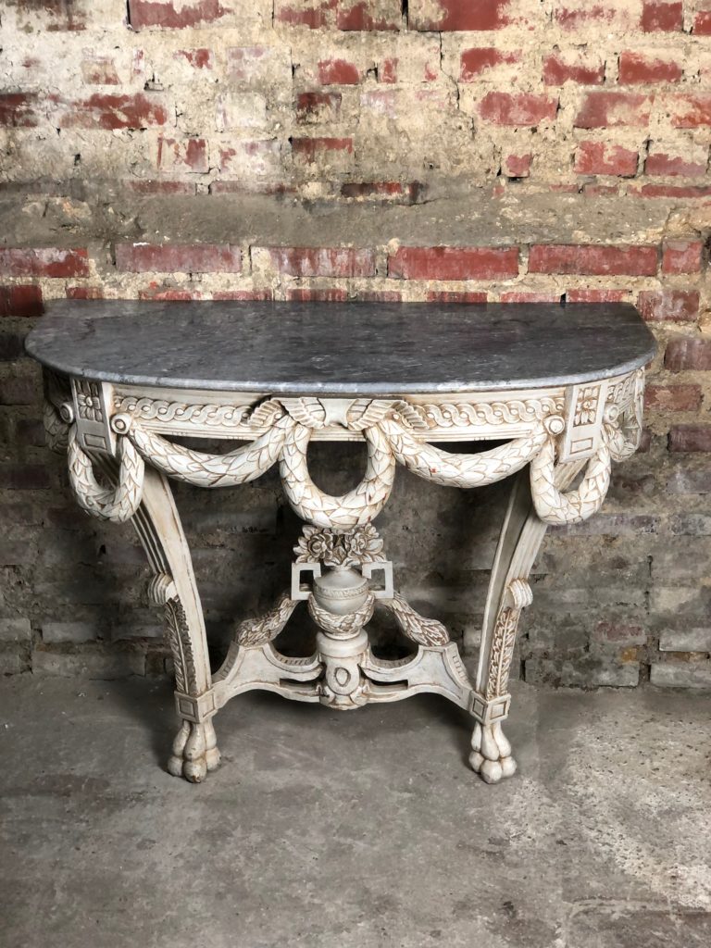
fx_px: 1424
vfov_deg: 36.8
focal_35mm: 52
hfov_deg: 28.0
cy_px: 474
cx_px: 356
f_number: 2.4
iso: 100
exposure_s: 1/33
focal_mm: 6
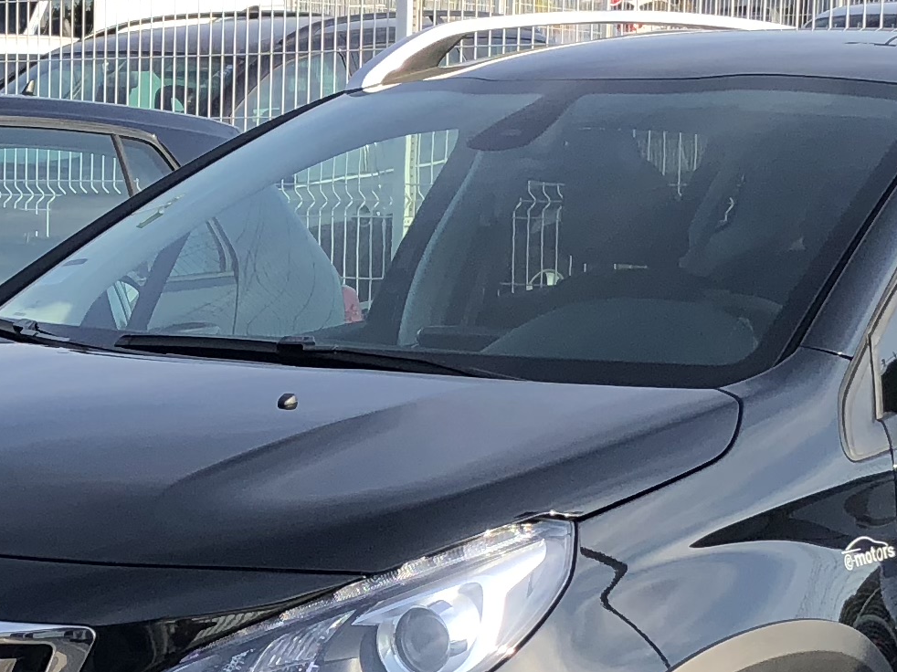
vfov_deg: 12.8
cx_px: 52
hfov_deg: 16.8
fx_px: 2979
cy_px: 517
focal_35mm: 115
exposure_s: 1/952
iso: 20
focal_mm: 3.99
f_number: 1.8
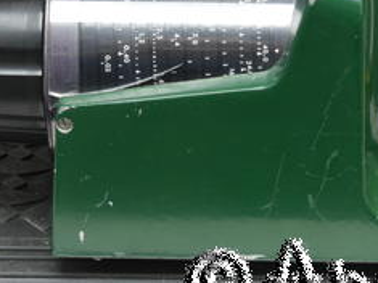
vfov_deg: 7.9
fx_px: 2041
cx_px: 254
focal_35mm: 187
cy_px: 88
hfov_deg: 10.6
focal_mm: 55
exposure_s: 1/5
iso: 400
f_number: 11
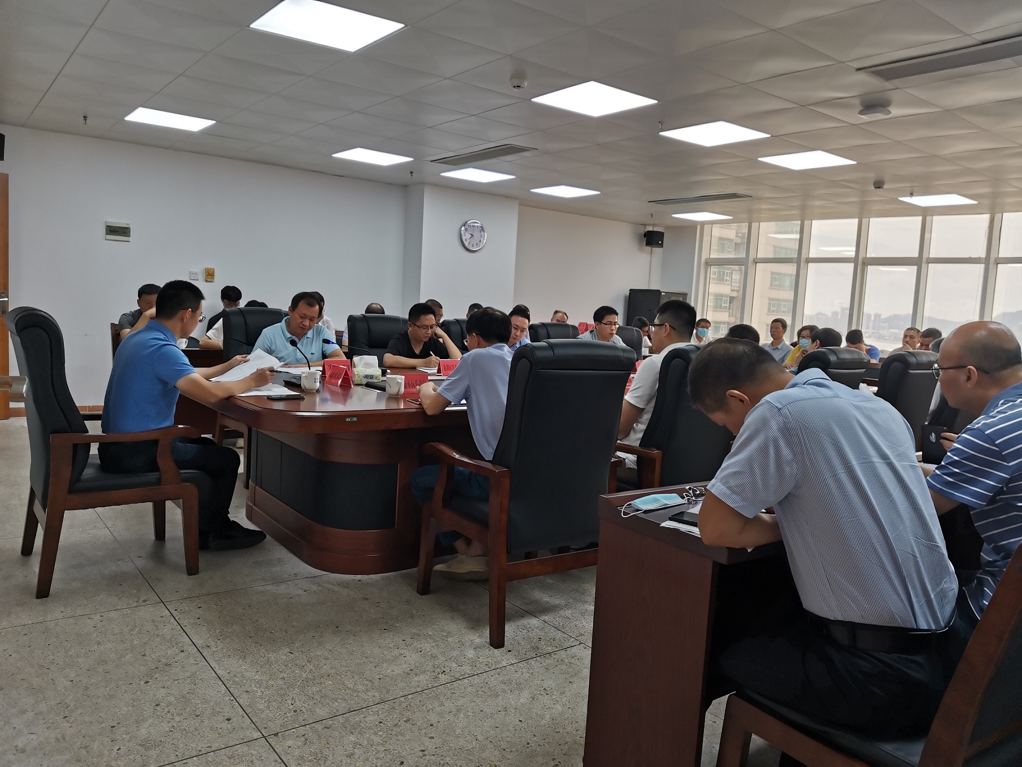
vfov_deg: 53.1
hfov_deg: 67.3
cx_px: 511
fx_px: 768
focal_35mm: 26
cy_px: 384
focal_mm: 4.66
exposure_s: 1/99.9
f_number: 1.4
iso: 50
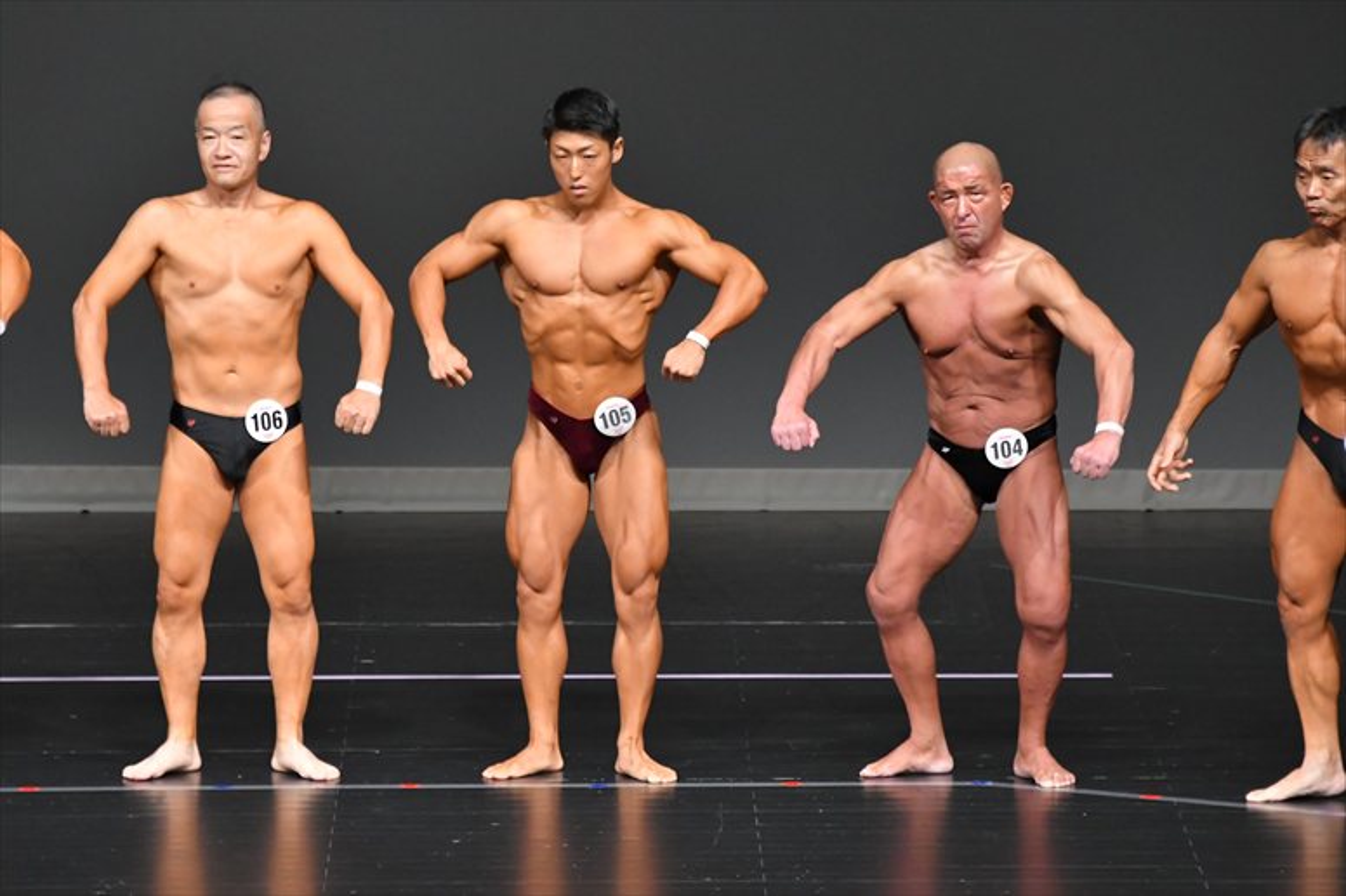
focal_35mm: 315
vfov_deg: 4.4
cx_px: 673
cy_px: 448
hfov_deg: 6.5
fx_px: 11772
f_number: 5.6
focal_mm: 210
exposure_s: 1/400
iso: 4000
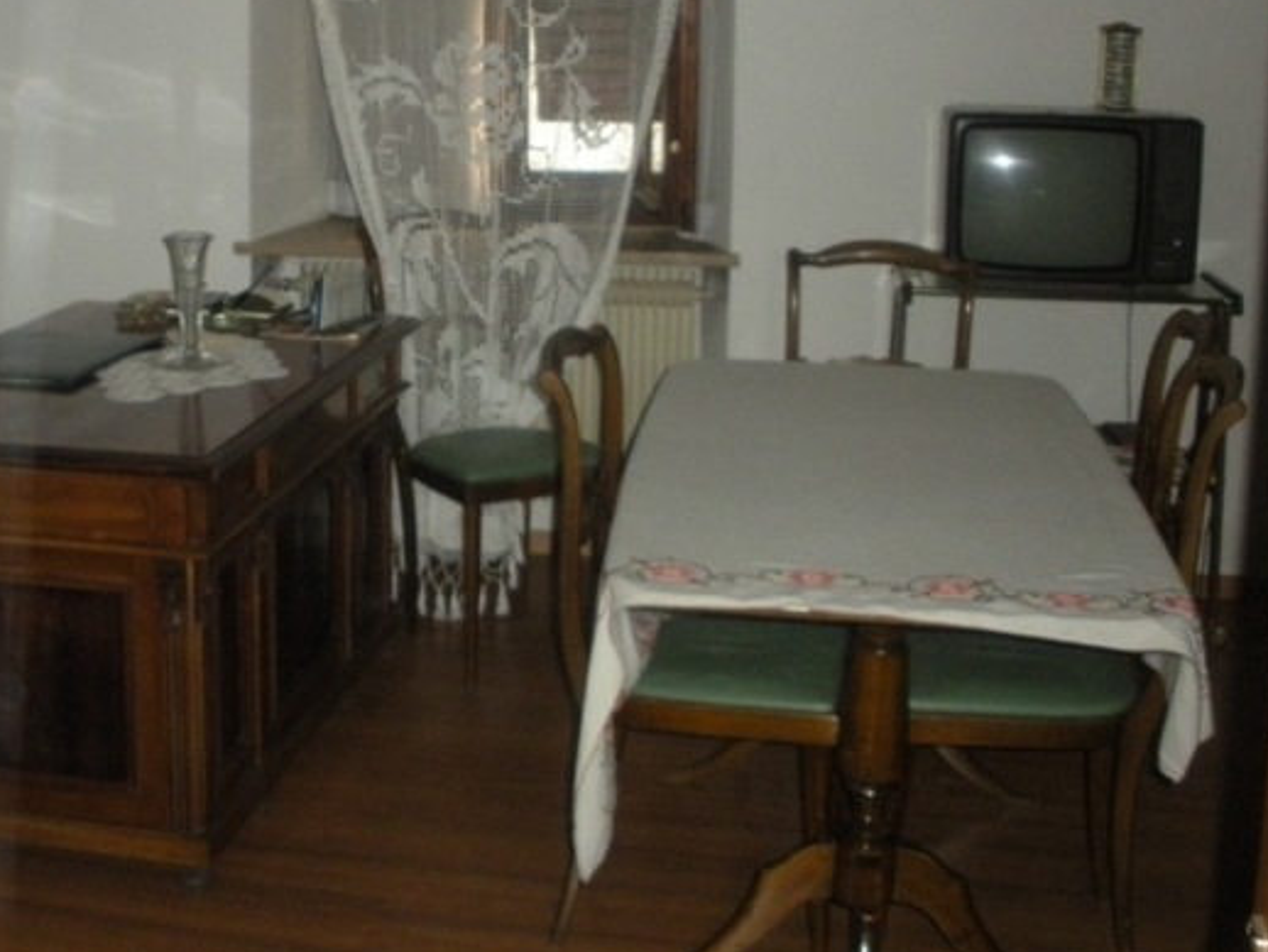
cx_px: 322
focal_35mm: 54
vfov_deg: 26.8
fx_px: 1979
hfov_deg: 34.8
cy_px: 272
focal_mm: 6.3
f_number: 3.5
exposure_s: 1/60
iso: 400
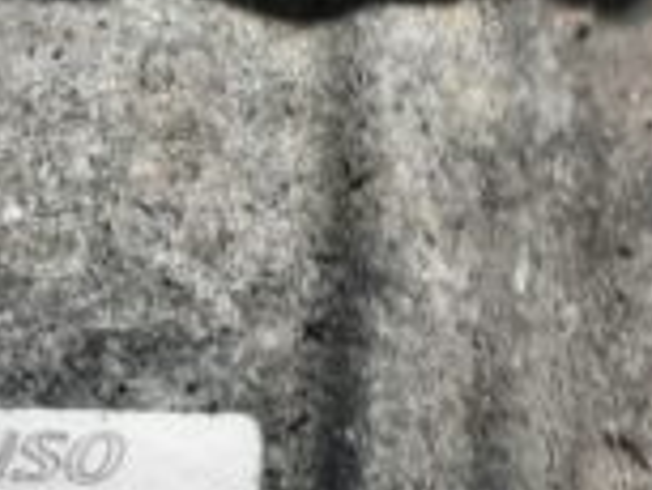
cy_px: 848
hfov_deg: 16.2
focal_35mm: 98
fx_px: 1847
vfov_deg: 13.7
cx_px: -597
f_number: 2
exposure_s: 1/50
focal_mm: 4.6
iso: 400
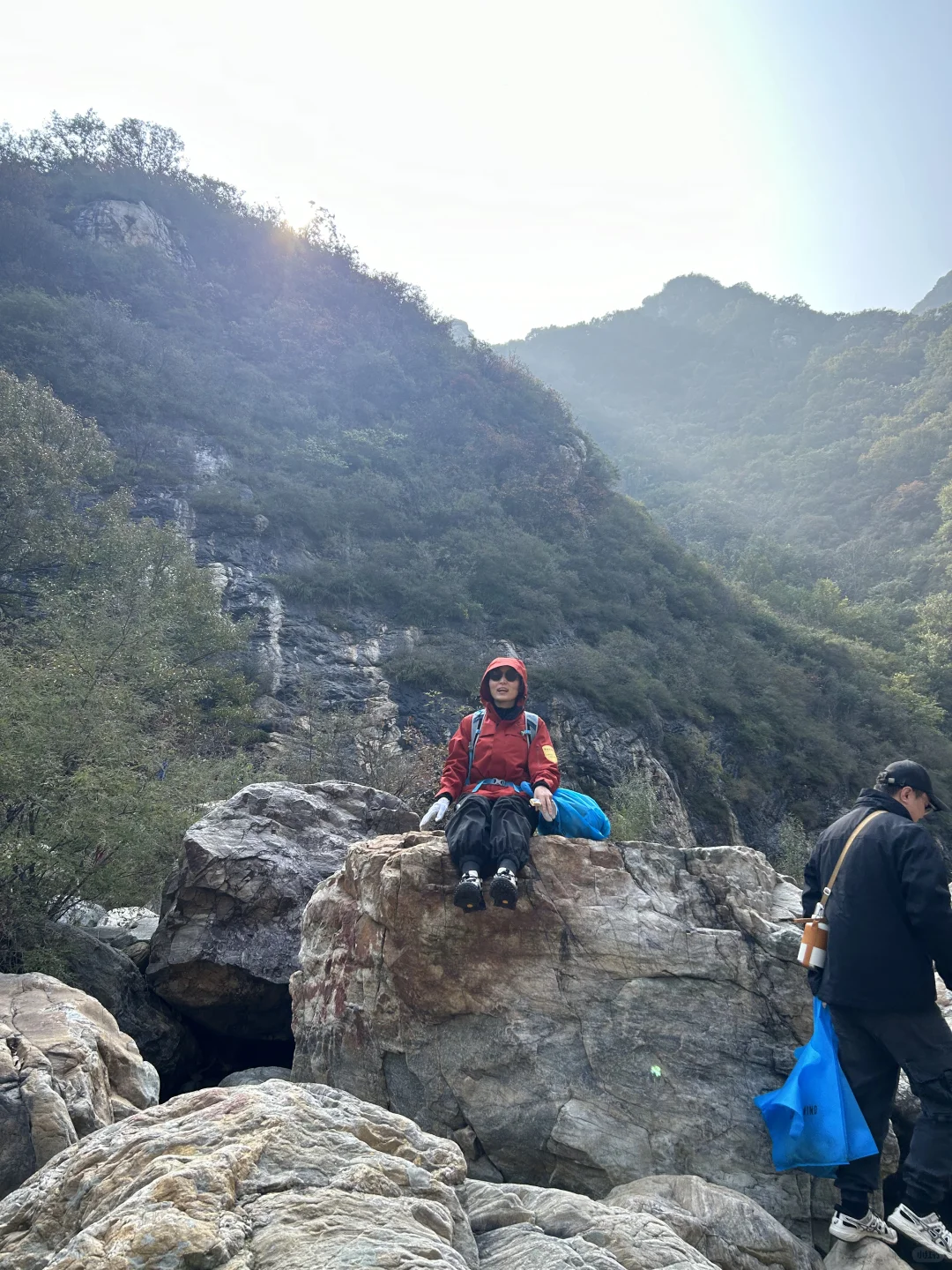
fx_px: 953
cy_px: 635
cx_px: 476
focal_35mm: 26
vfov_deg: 67.3
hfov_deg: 53.1
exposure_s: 1/1511
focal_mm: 5.7
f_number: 1.5
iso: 50
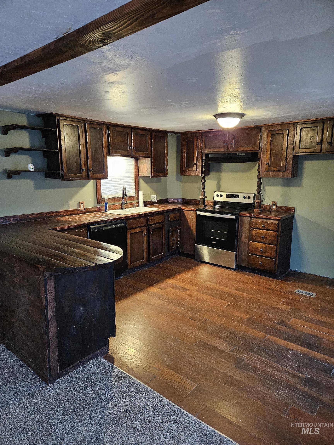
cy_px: 222
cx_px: 167
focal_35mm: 23
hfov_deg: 58.9
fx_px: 296
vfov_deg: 73.9
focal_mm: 5.4
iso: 500
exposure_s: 1/40
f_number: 1.8
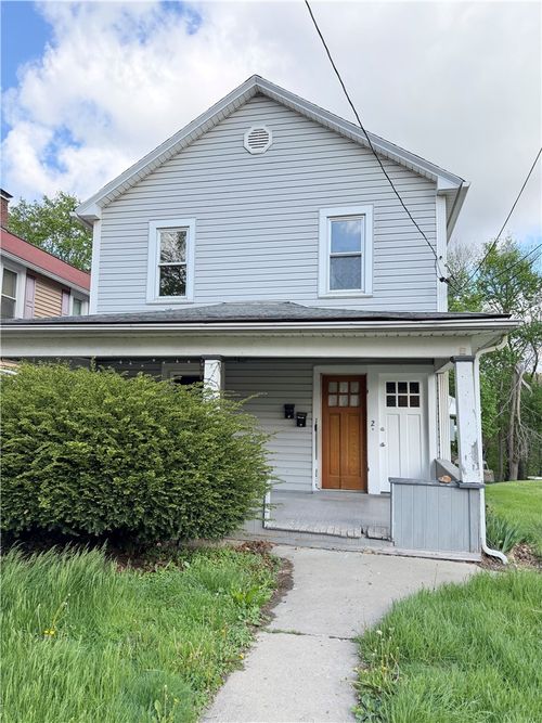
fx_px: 501
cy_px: 362
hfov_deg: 56.8
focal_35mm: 24
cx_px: 271
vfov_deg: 71.6
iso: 100
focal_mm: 6.76
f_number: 1.78
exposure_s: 1/992
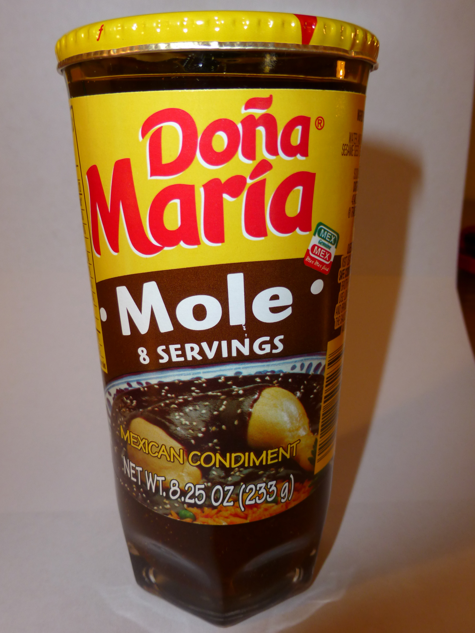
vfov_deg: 71.6
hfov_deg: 56.8
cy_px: 316
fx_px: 439
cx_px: 238
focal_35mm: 24
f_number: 3.3
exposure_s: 1/60
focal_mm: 4.3
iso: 100
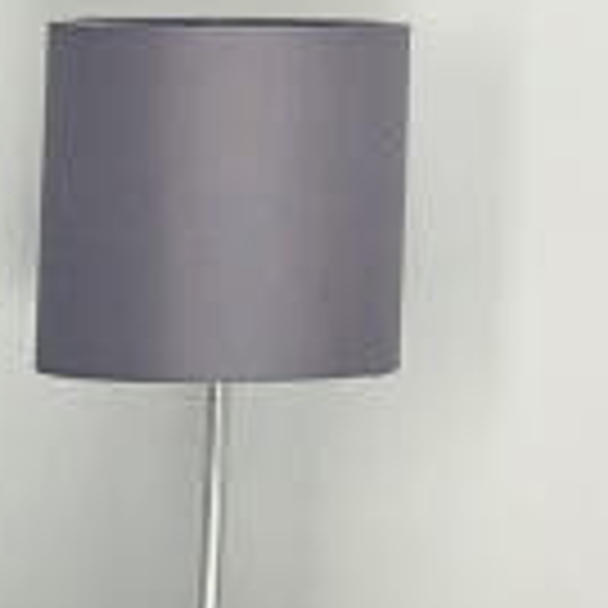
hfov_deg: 5.2
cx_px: 1662
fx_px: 6399
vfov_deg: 5.4
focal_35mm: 322
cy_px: -347
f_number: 1.78
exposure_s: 1/292
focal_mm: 6.76
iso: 100
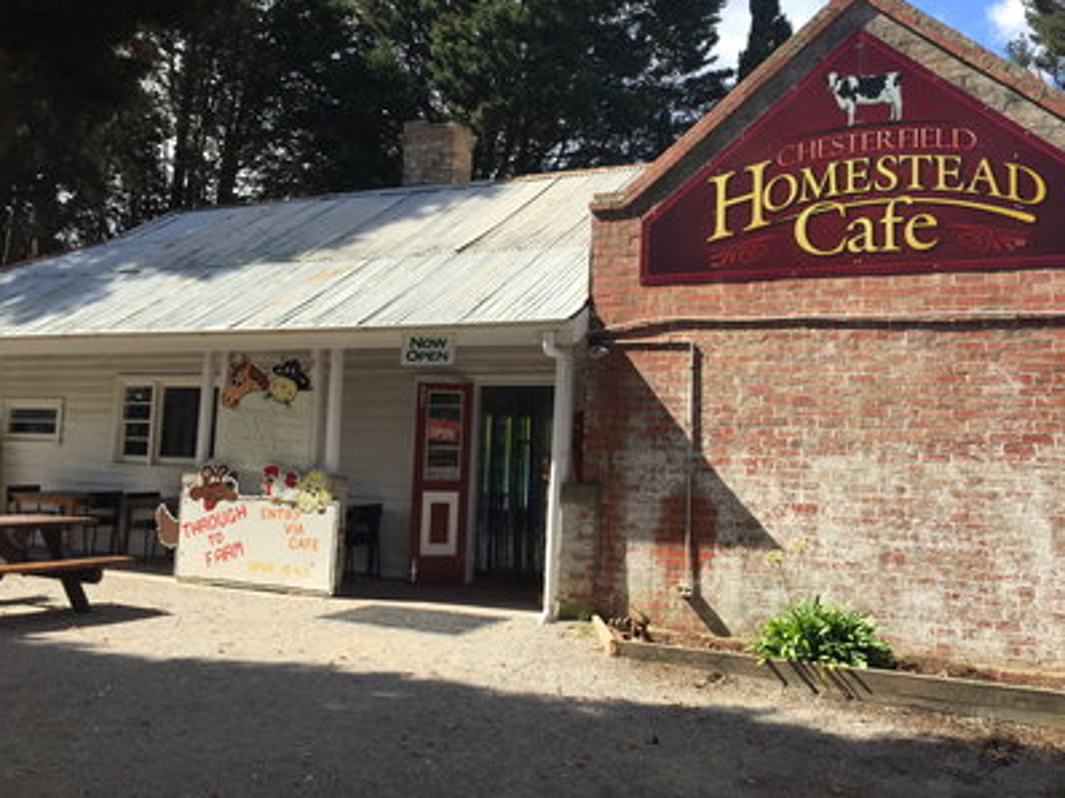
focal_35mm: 35
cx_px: 637
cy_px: 321
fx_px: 1076
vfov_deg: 40.5
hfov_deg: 52.3
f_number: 2.2
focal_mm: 4.15
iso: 32
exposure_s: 1/1068
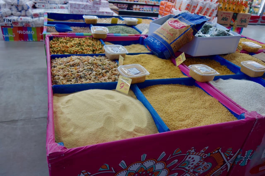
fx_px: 206
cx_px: 132
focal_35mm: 28
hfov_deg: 65.5
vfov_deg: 46.4
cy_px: 88
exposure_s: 1/100
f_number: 1.8
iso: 125
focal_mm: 10.4
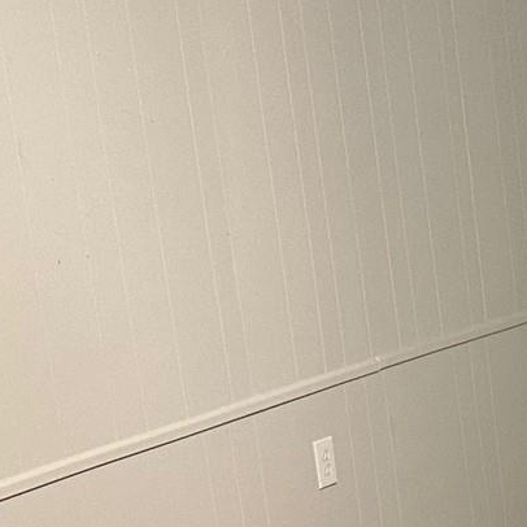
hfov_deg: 14.8
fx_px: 1843
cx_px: 864
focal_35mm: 107
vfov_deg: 15.9
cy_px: 540
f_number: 1.78
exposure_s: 1/60
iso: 500
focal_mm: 6.86
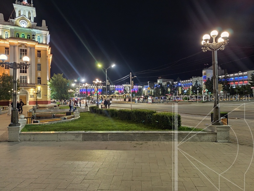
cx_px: 127
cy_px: 96
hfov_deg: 73.9
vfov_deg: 58.9
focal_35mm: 23
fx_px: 169
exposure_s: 1/25
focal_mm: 6.19
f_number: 1.65
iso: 2500
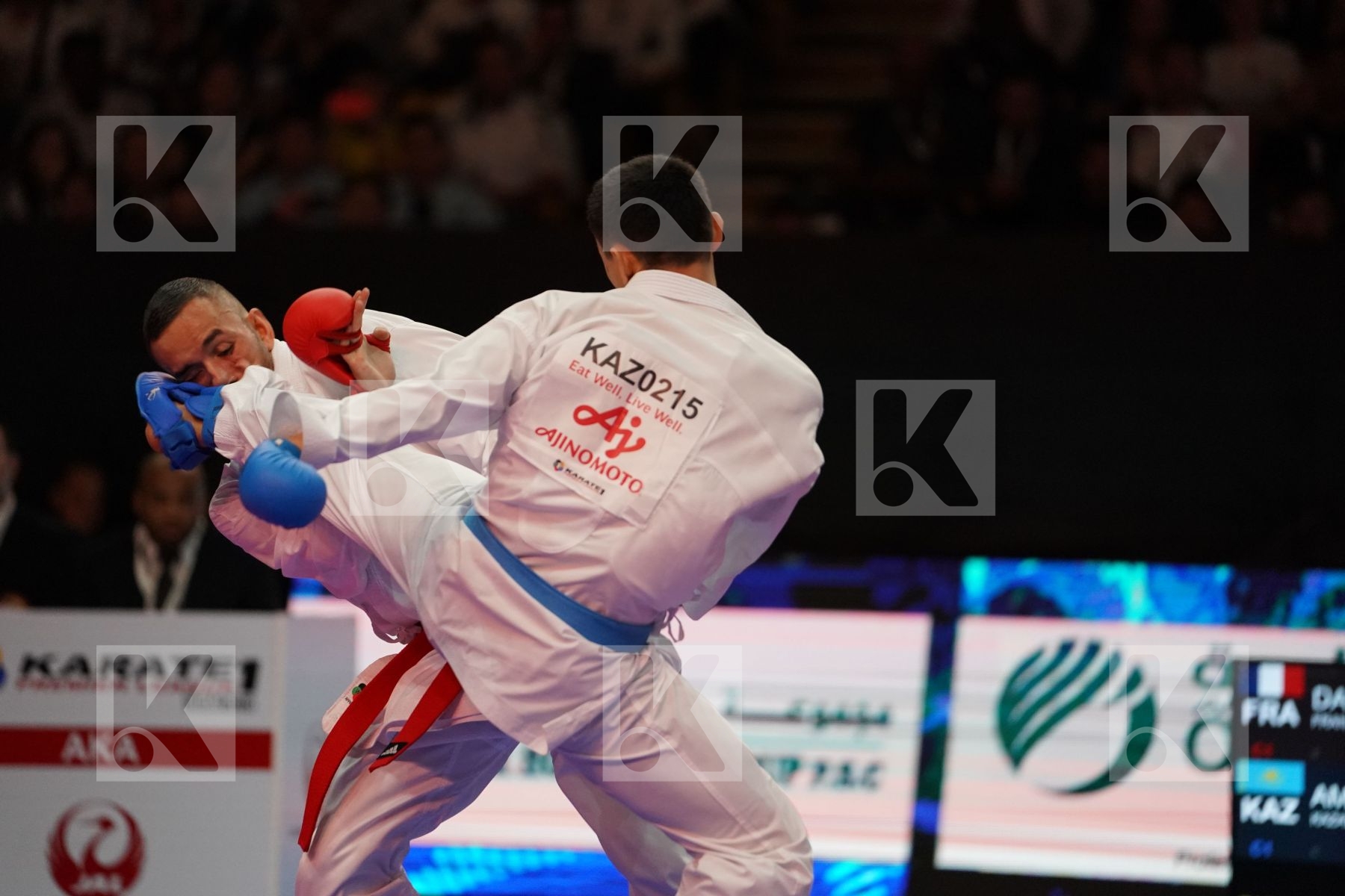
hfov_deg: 10.3
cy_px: 448
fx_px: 7472
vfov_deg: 6.9
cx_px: 672
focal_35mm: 200
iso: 4000
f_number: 2.8
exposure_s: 1/1000
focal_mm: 200
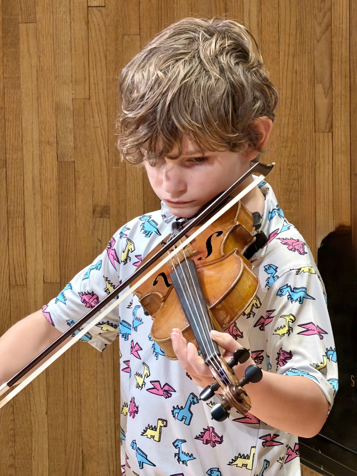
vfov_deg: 9.9
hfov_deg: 7.4
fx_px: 2750
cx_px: 178
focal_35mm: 200
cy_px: 238
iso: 320
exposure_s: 1/60
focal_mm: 16.89
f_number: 2.8
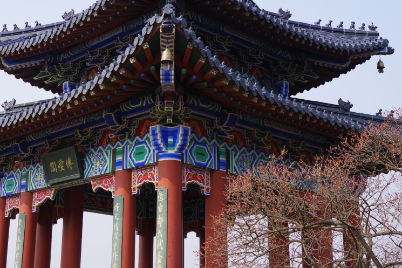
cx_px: 159
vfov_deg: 23.4
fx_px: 648
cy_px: 110
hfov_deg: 34.4
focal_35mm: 58
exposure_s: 1/250
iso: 200
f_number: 7.1
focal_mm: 36
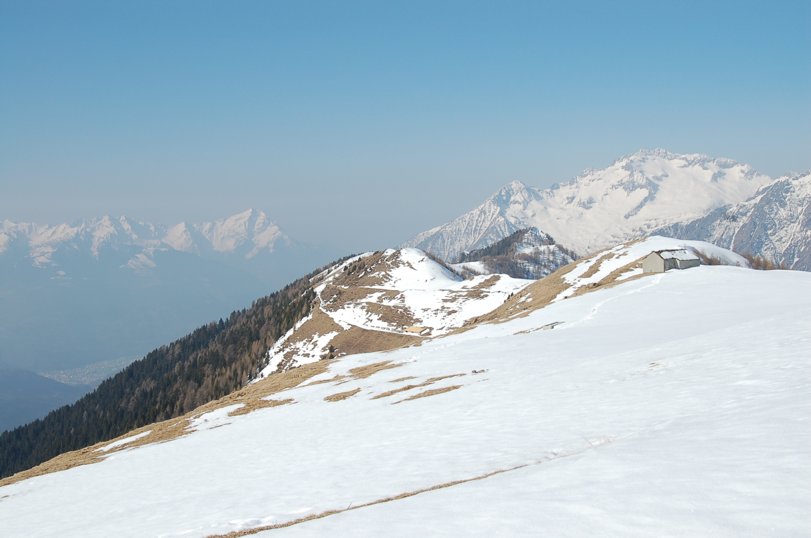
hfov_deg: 46.5
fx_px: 945
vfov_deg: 31.8
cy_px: 269
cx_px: 406
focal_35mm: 42
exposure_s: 1/400
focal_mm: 28
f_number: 11
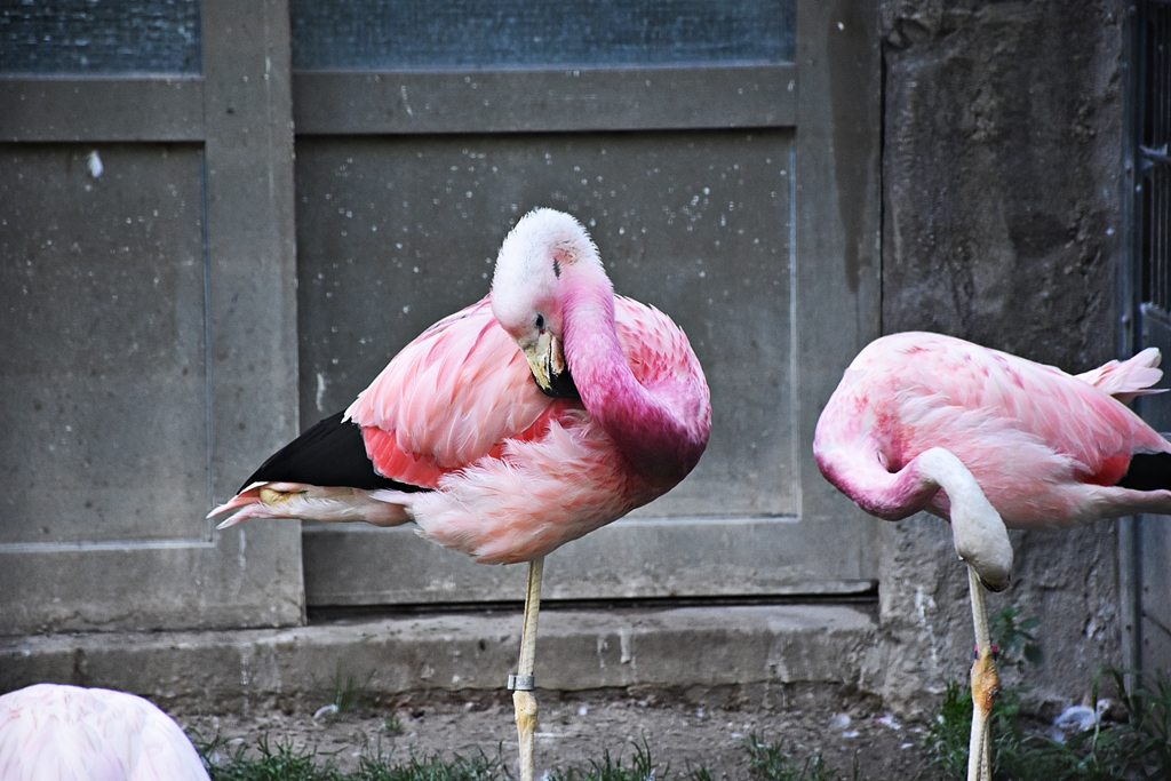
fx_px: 6831
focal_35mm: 210
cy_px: 390
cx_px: 586
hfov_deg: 9.8
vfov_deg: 6.5
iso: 1250
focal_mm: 140
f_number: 5.6
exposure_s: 1/125
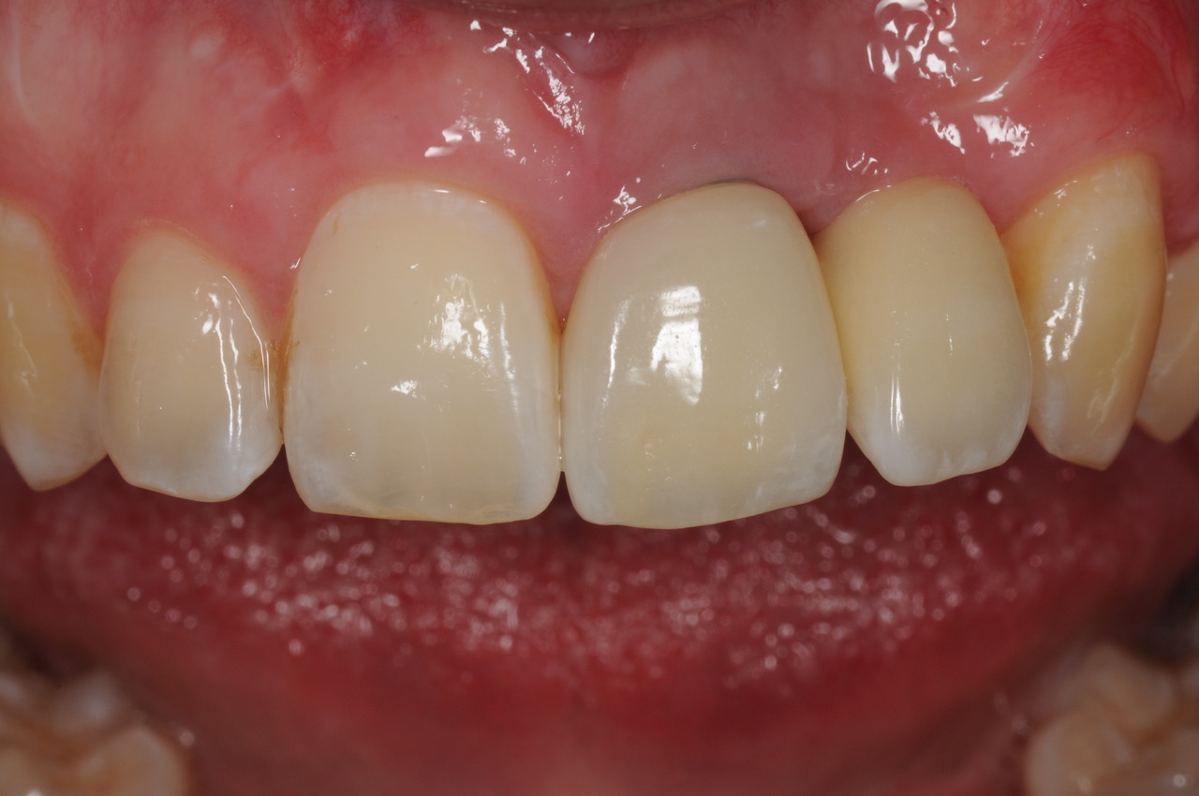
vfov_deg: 8.7
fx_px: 5239
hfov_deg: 13.1
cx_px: 600
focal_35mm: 158
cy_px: 398
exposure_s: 1/60
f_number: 36
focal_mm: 105
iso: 200
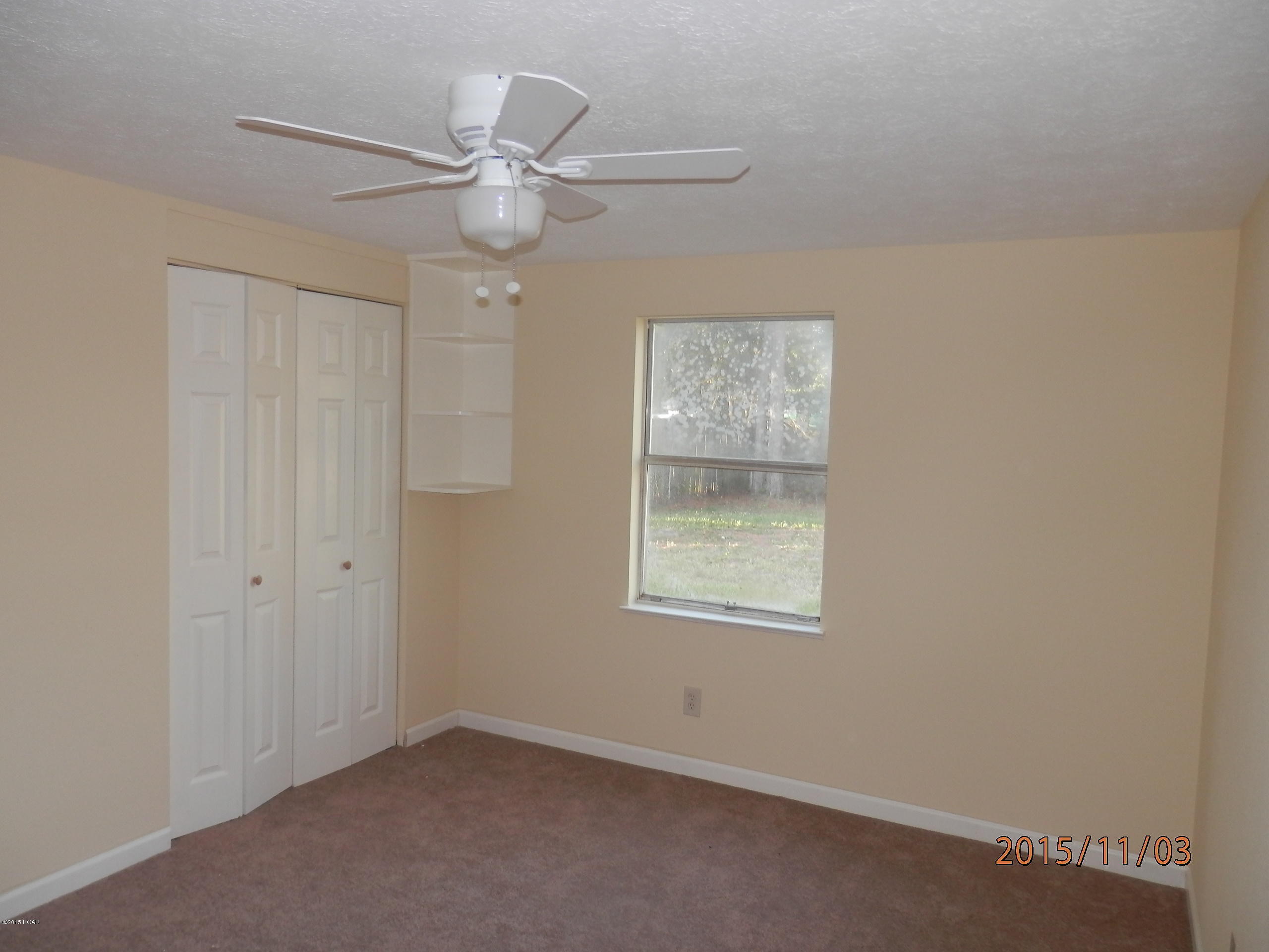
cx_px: 634
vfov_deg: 54.9
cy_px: 476
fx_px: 916
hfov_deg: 69.4
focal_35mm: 25
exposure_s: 1/30
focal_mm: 4.5
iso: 100
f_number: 3
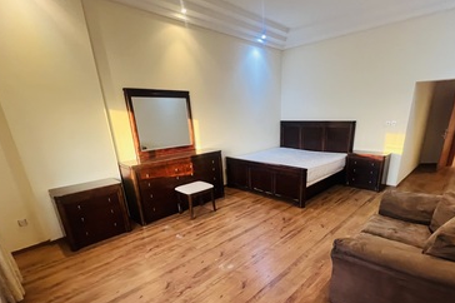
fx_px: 215
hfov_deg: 93.0
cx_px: 252
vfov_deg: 69.0
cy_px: 193
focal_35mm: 17
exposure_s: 1/50
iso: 500
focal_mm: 1.57
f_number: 1.8
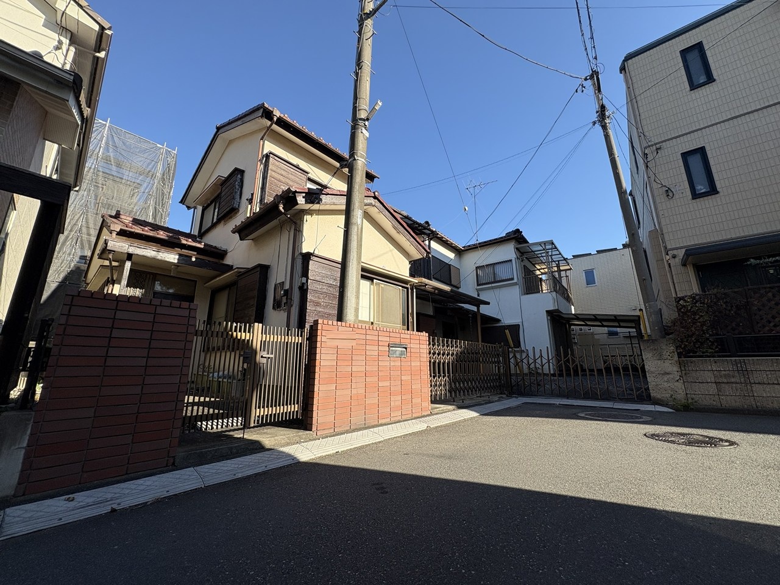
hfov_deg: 102.1
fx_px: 315
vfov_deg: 85.7
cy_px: 292
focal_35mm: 14
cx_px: 390
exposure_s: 1/1063
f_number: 2.2
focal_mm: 2.22
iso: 40
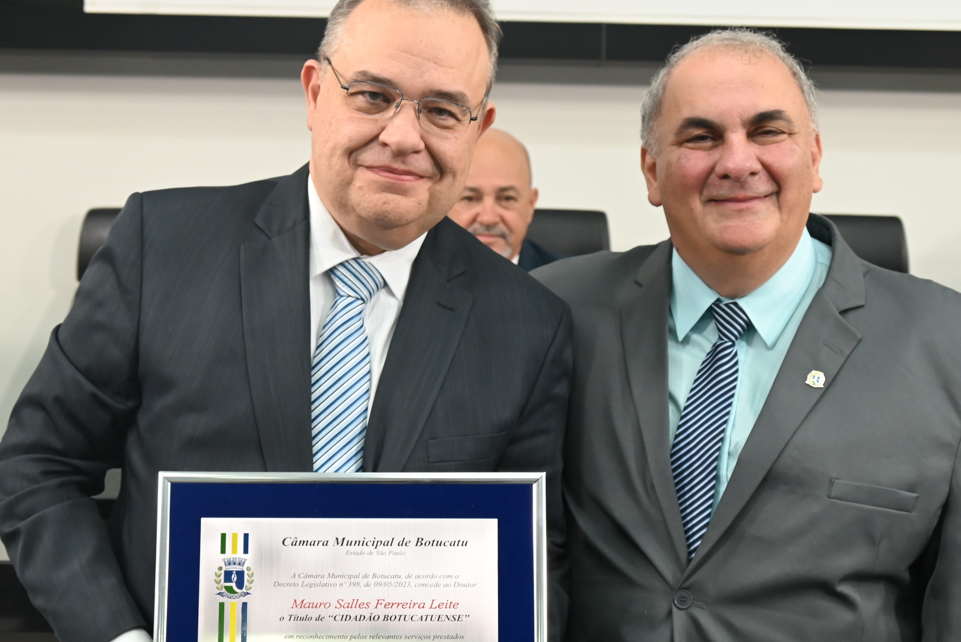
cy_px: 372
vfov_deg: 18.4
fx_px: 1976
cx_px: 455
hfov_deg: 27.3
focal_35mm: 74
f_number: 5.3
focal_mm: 47
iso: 1800
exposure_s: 1/125
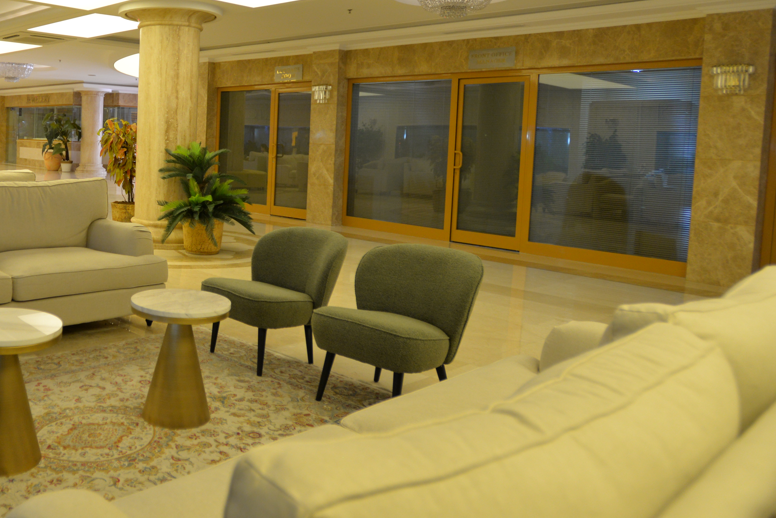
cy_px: 185
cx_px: 153
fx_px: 668
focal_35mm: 31
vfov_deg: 41.9
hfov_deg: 55.9
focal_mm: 17
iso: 640
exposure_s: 1/60
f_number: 4
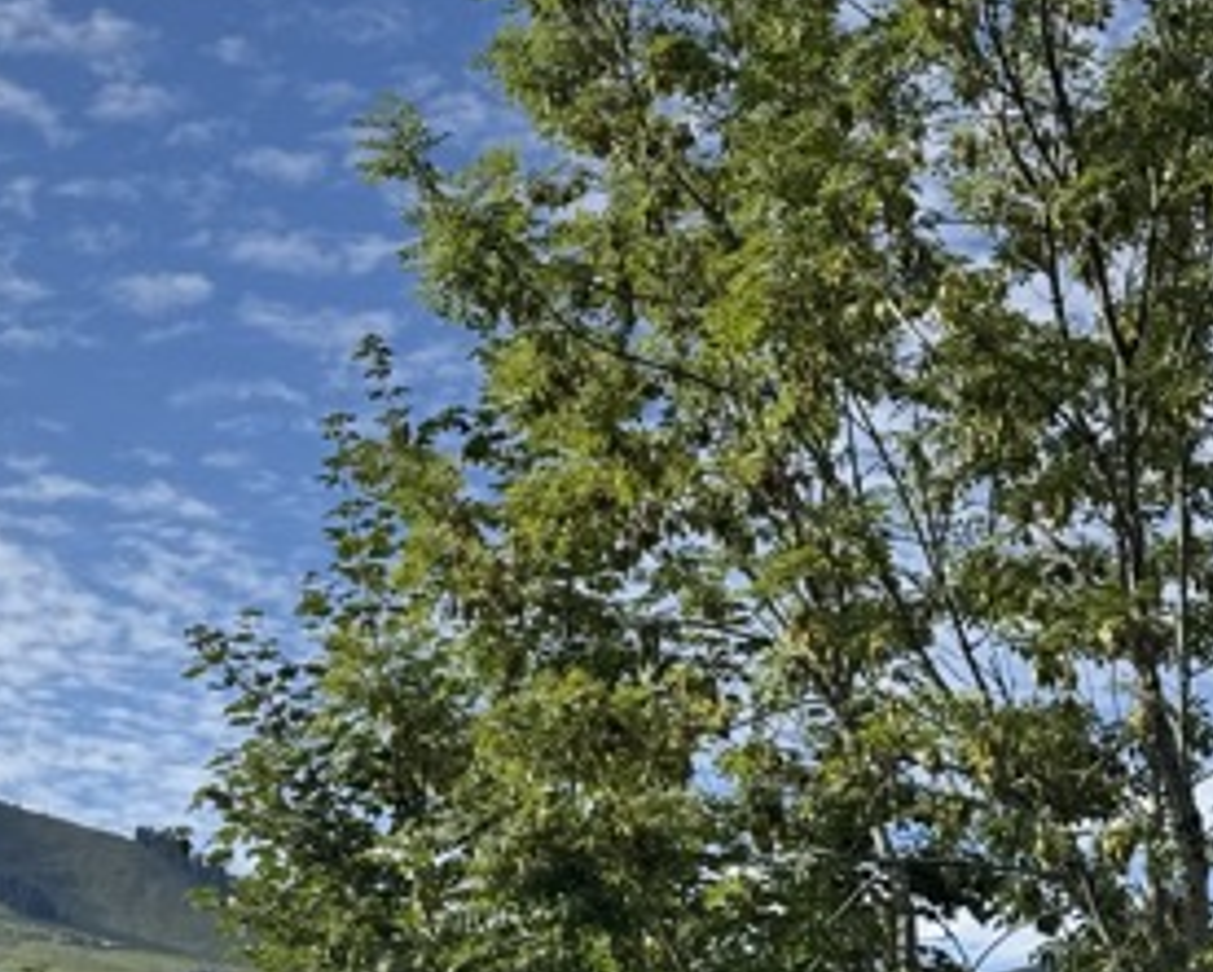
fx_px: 3124
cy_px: 713
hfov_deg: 21.5
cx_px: 110
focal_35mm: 87
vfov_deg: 17.6
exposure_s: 1/7092
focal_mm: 6.76
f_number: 1.78
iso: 80
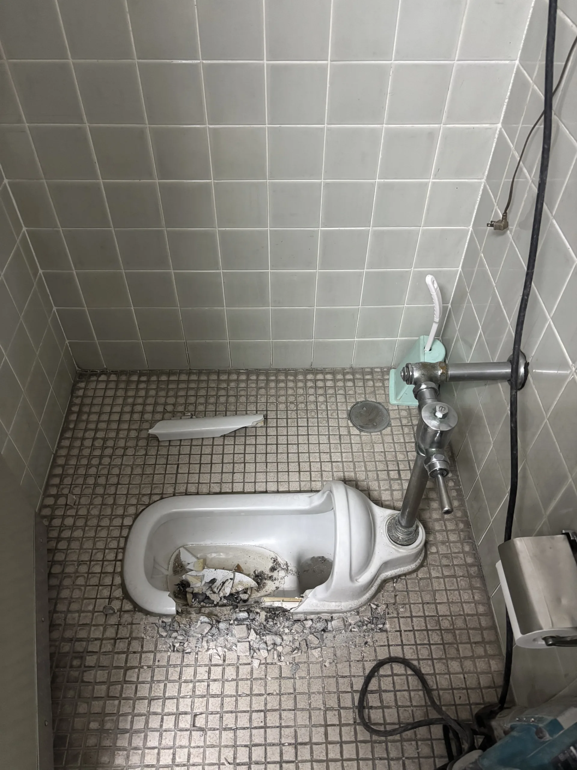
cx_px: 288
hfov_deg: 53.1
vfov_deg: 67.3
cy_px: 385
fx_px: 578
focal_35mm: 26
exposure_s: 1/40
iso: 500
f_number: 1.6
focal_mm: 5.96
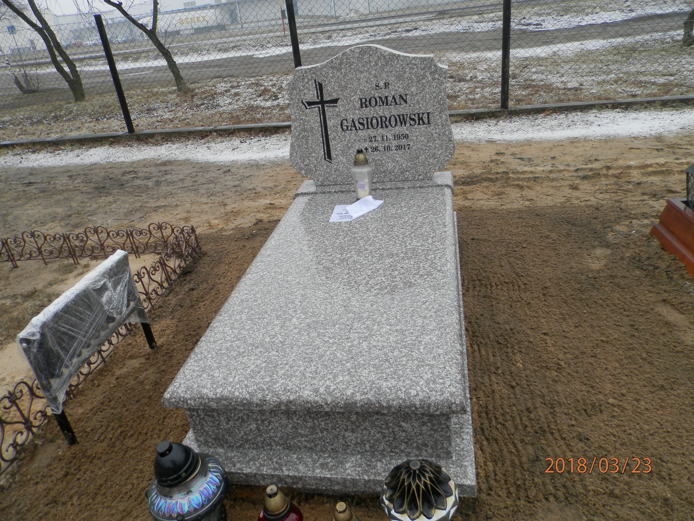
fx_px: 501
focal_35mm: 25
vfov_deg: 54.9
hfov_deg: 69.4
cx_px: 347
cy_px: 260
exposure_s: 1/40
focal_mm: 4.5
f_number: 3.1
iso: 80
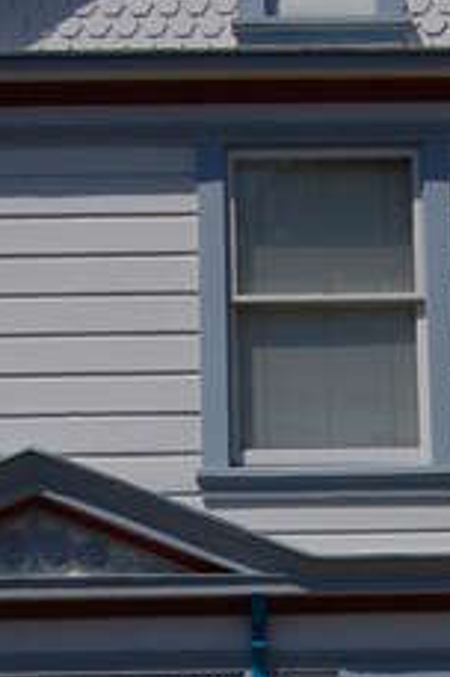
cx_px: 305
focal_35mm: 147
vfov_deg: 13.7
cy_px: 742
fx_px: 2764
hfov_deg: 9.3
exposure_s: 1/250
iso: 200
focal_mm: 28
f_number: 16
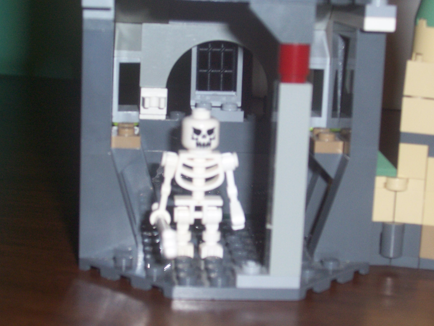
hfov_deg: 24.1
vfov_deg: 18.2
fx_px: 1015
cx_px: 209
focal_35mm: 81
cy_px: 145
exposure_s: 1/90
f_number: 4
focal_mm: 10.8
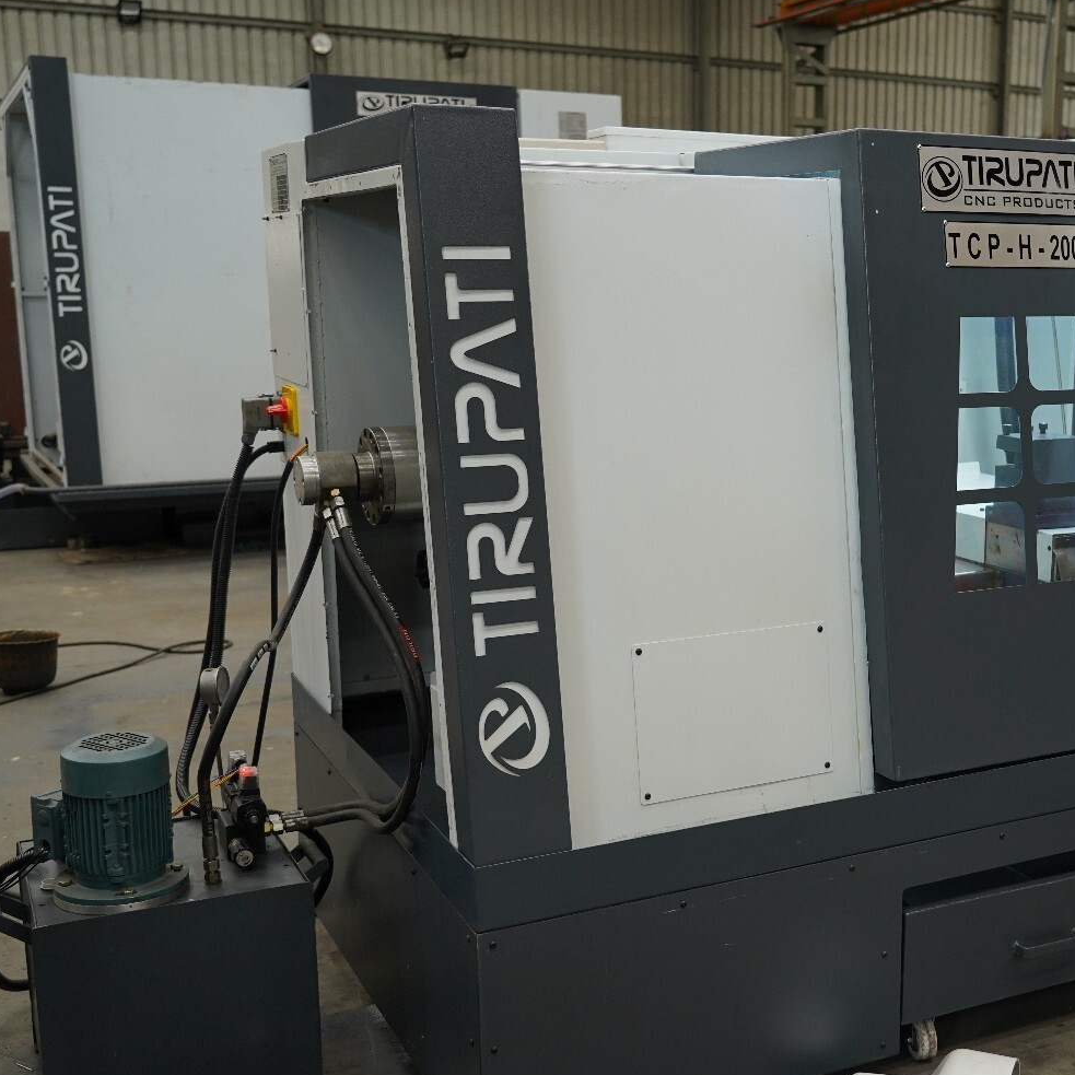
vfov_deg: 40.0
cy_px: 593
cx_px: 750
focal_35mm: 42
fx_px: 1476
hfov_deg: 39.4
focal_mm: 27
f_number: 4
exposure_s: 1/125
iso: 800
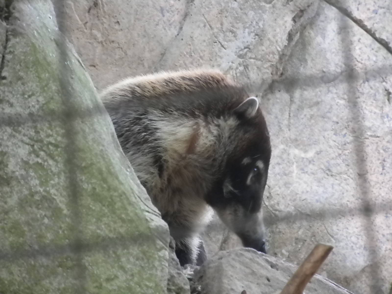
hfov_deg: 8.3
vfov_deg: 6.2
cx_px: 196
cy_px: 147
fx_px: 2695
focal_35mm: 238
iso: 640
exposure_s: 1/55.2
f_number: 5.2
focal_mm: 42.1
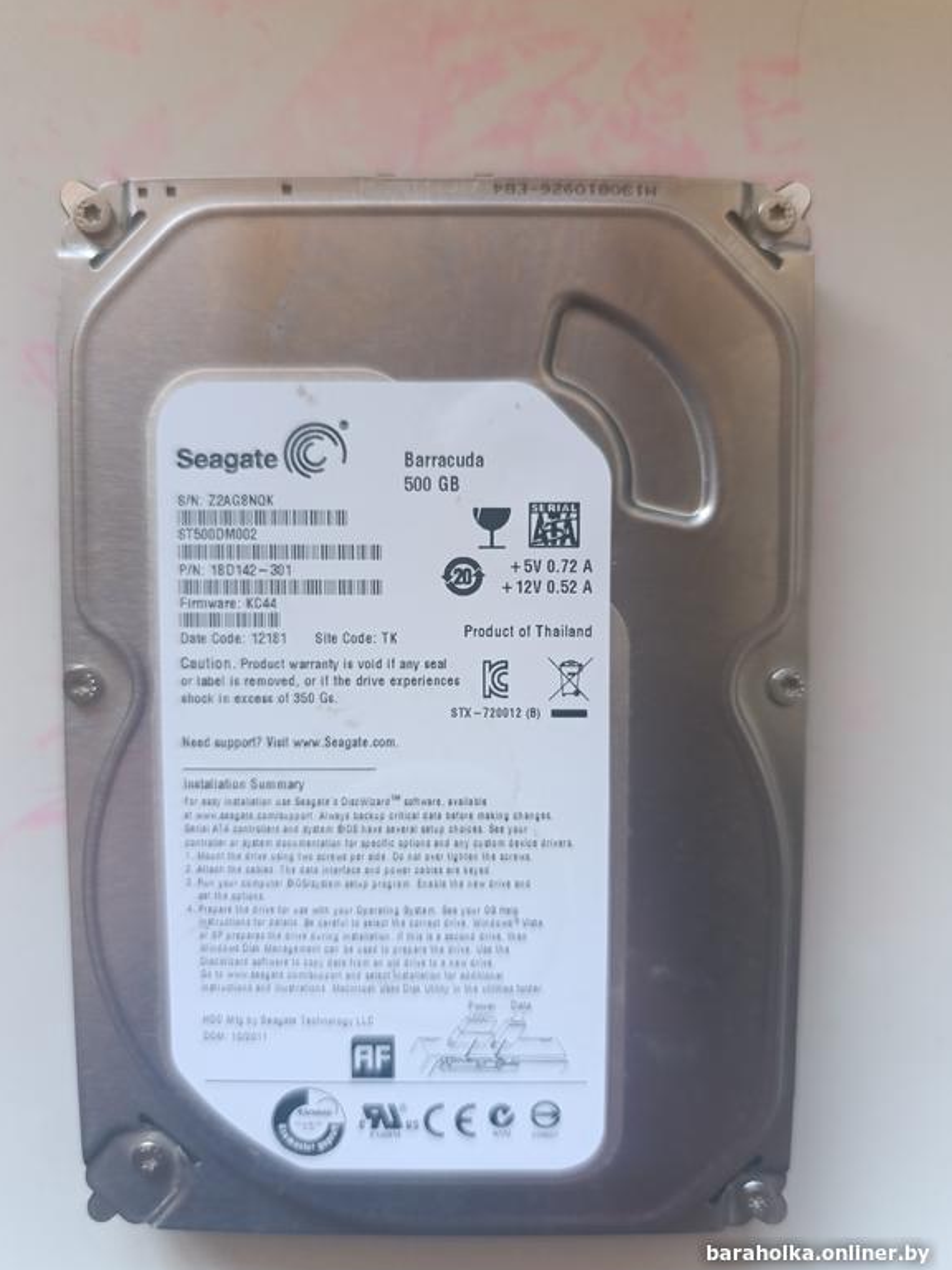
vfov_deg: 71.6
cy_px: 627
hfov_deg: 56.8
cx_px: 466
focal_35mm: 24
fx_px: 880
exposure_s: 1/100
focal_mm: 6.14
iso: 1000
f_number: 1.6
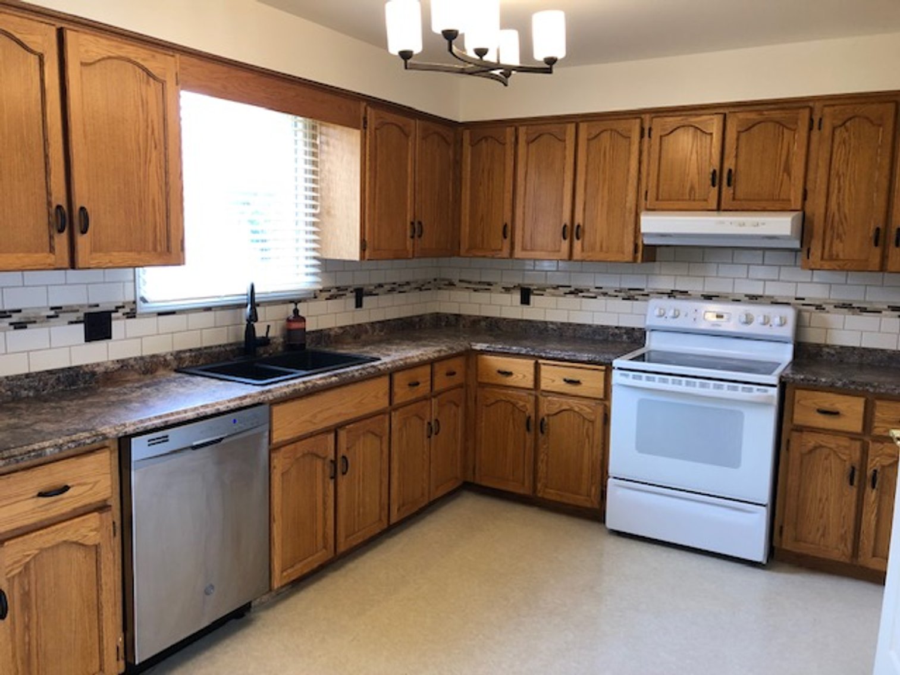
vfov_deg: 49.8
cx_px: 450
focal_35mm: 28
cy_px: 338
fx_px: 728
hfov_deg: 63.4
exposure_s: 1/30
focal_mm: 4
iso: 25
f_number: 1.8
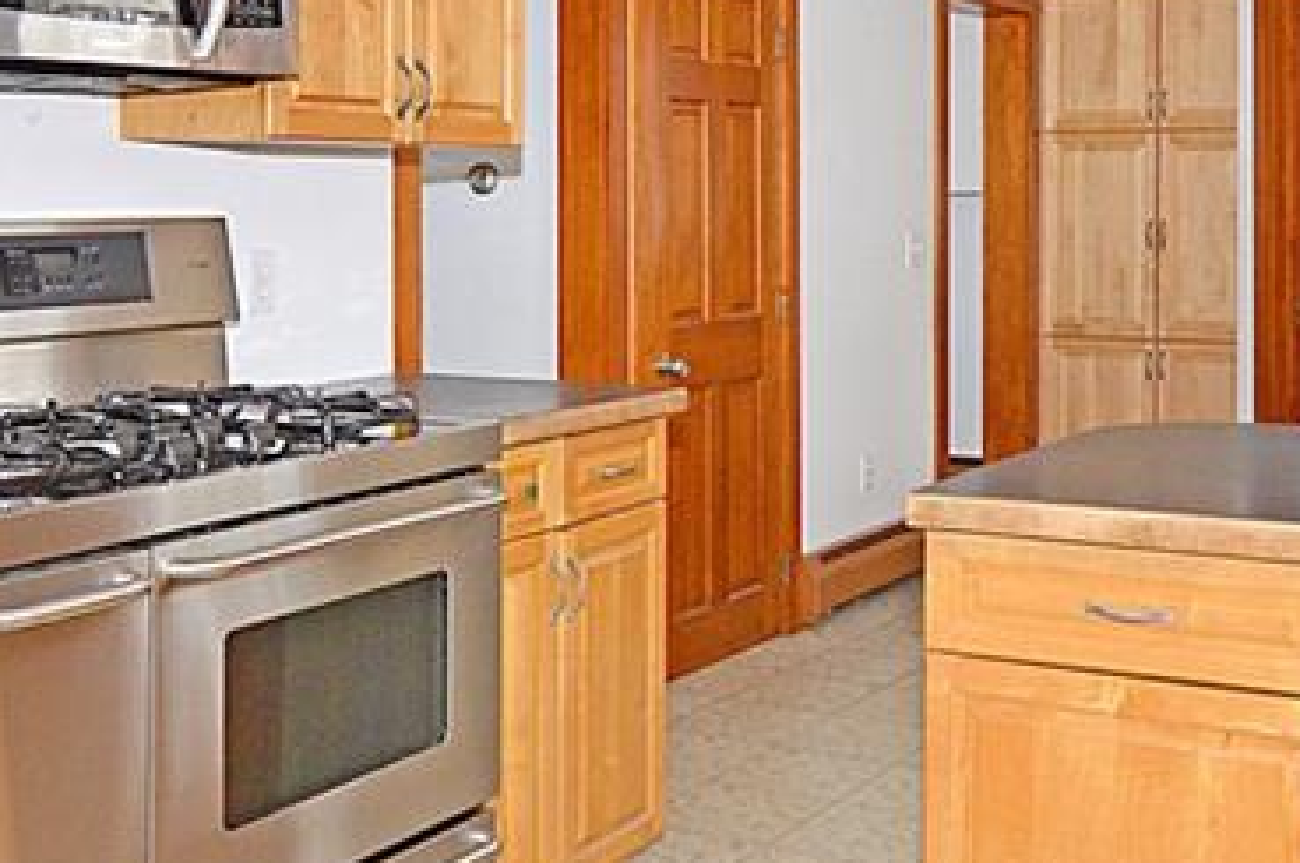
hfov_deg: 39.5
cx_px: 775
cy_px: 28
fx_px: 1803
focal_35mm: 50
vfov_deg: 25.7
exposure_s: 1/60
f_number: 4.8
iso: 720
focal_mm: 12
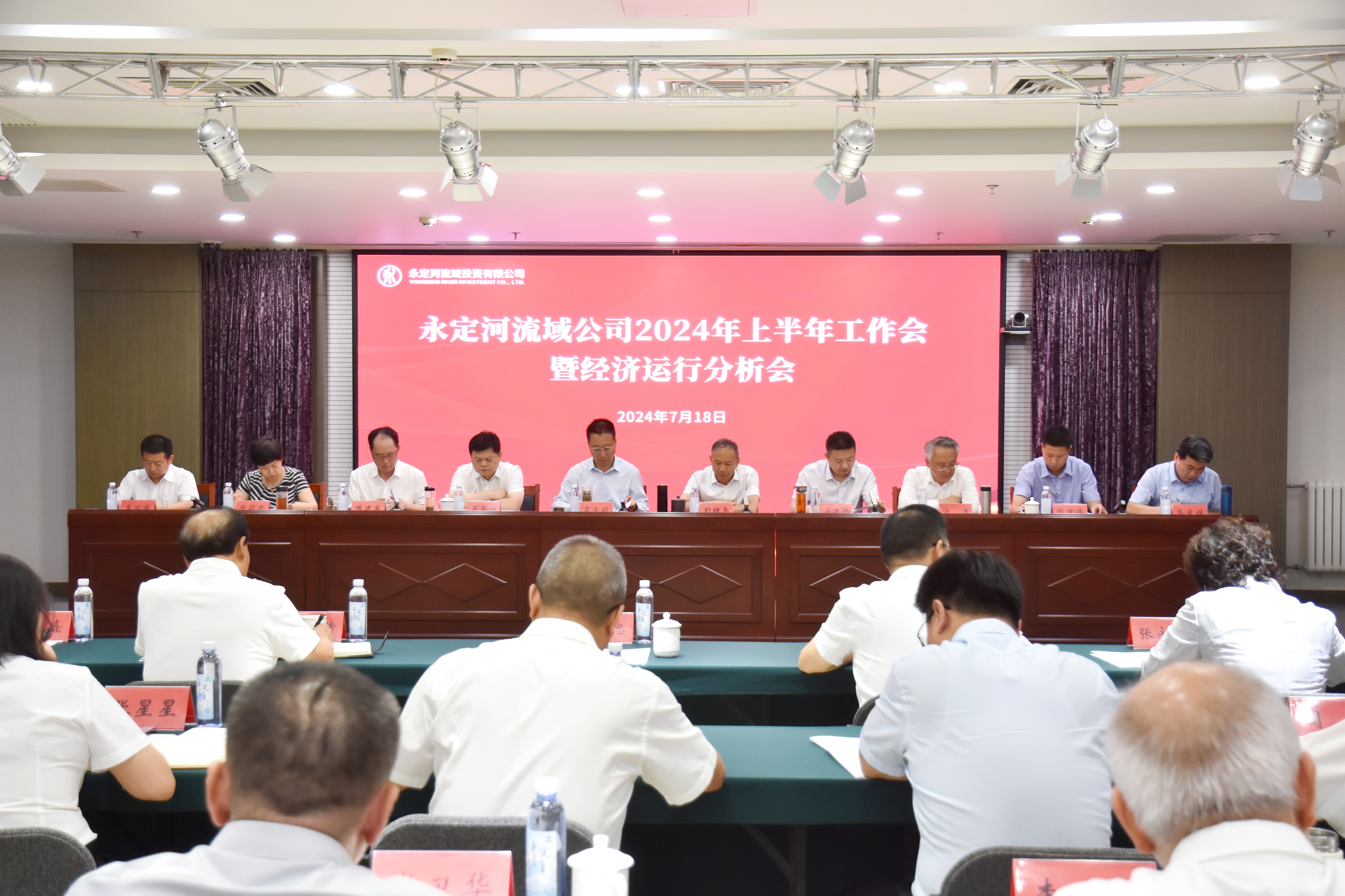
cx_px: 672
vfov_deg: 28.9
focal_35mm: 46
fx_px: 1737
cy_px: 448
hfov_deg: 42.3
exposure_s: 1/50
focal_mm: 31
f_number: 4.5
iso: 1000
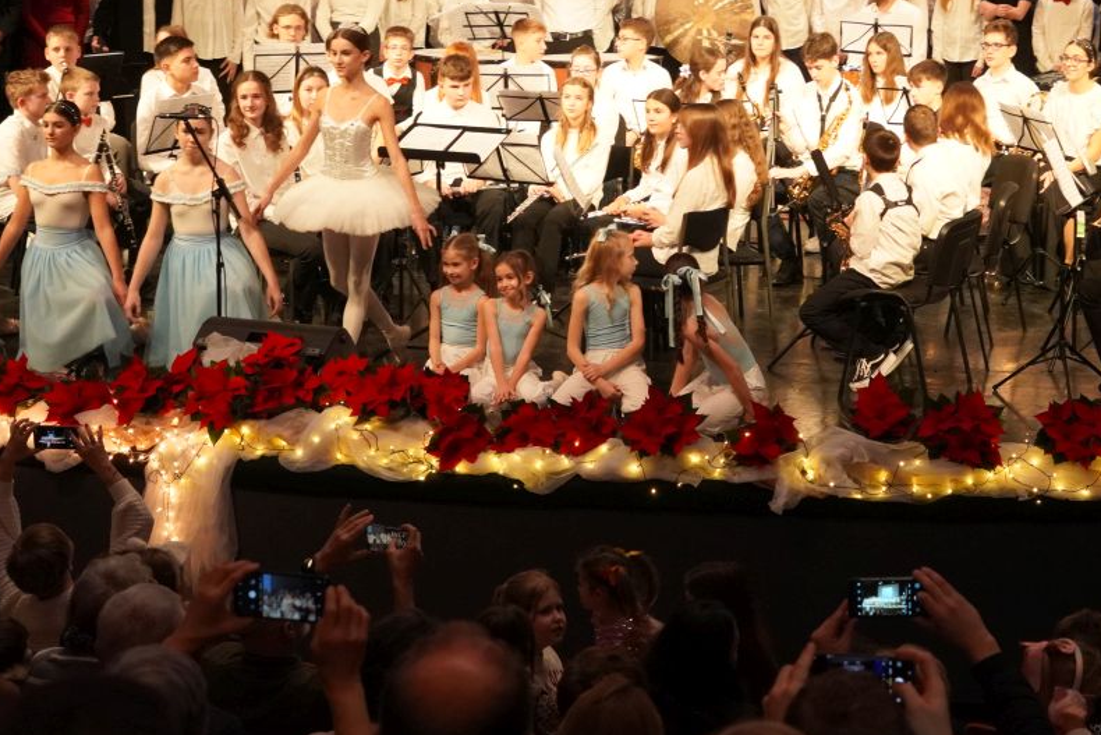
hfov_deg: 21.3
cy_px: 57
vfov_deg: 14.2
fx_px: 2907
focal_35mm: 95
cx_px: 767
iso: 1600
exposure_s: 1/100
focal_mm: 33.7
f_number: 3.5
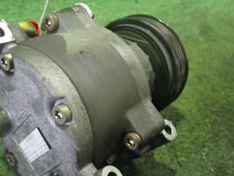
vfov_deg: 34.3
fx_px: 284
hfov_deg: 43.8
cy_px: 105
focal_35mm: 42
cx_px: 69
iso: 640
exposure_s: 1/30
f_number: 2
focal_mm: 4.5
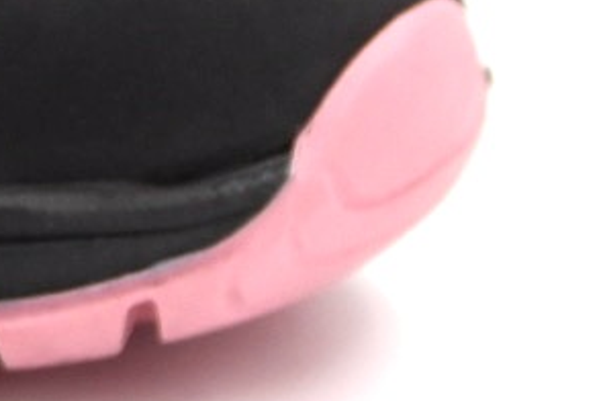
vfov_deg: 3.7
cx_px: -924
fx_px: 6206
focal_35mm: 372
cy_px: -55
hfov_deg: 5.3
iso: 800
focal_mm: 45
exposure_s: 1/500
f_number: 8
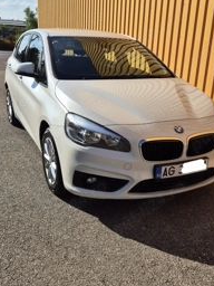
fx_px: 297
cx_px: 109
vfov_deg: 51.4
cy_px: 142
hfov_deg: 39.7
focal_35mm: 36
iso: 25
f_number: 1.8
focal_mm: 5.4
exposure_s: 1/2500
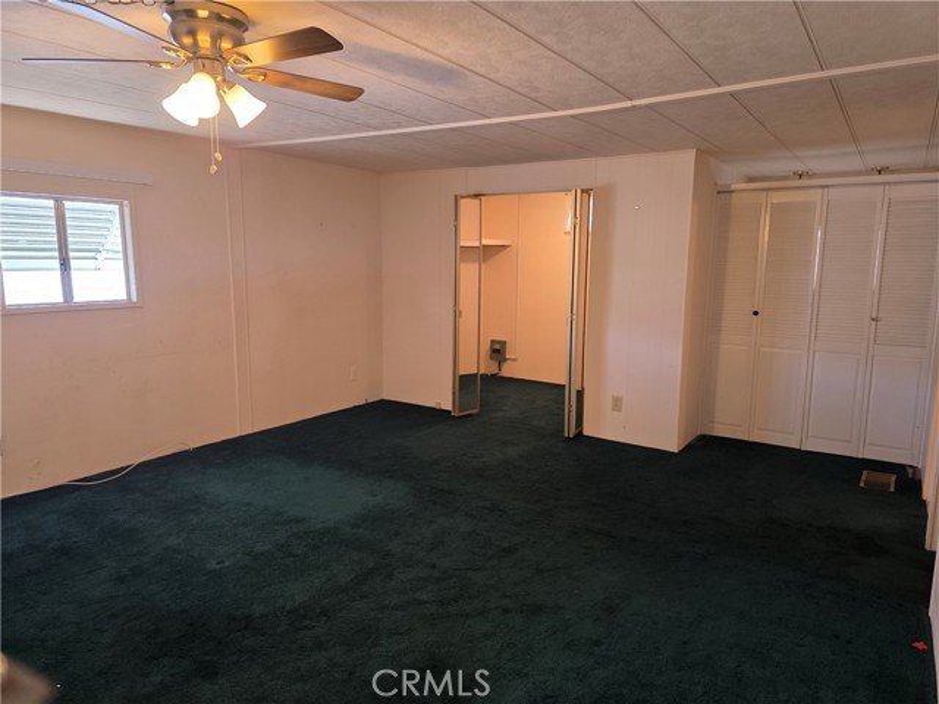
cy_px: 352
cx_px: 470
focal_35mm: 23
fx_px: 624
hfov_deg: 73.9
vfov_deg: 58.9
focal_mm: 6.3
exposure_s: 1/120
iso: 250
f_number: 1.7
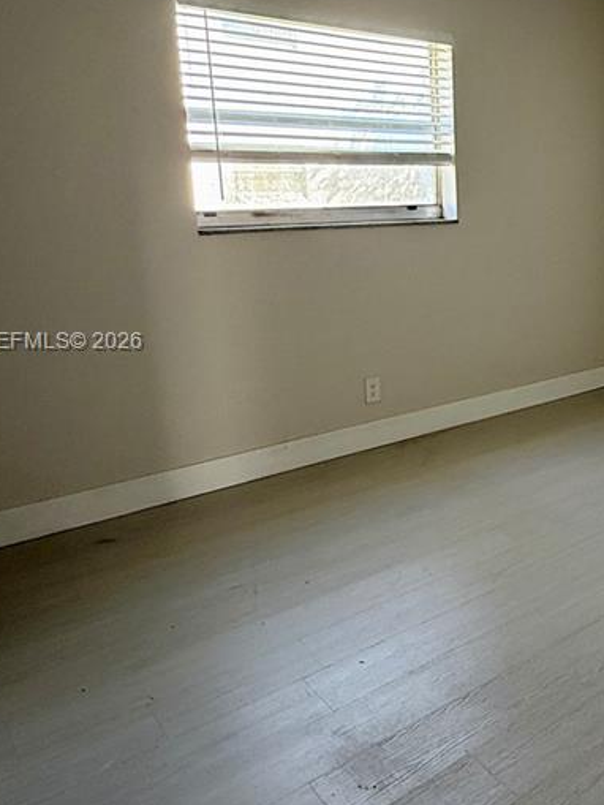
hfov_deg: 39.4
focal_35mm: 33
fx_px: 767
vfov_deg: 55.1
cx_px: 561
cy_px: 343
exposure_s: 1/99
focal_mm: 2.22
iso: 125
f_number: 2.2
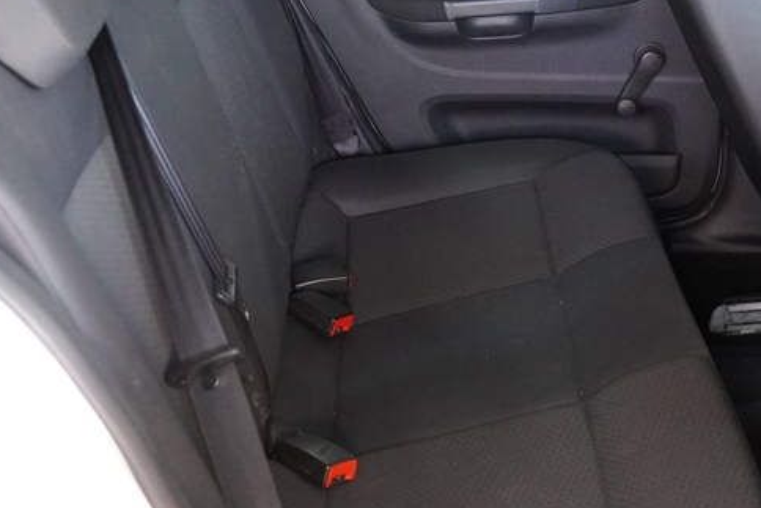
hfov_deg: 27.2
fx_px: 1545
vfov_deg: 18.6
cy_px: 194
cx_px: 585
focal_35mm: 73
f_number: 2.8
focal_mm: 23
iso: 4000
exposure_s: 1/160
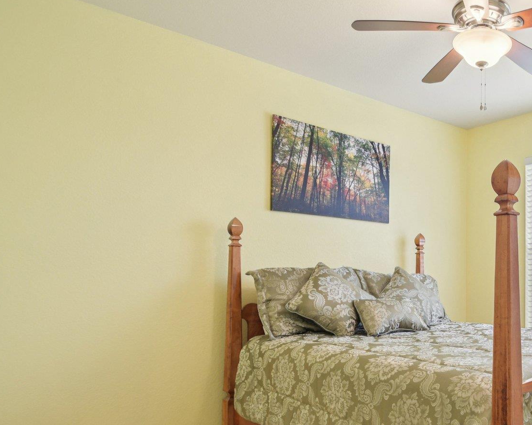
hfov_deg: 56.3
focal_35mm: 26
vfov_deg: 54.4
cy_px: 261
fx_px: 409
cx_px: 486
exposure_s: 1/13
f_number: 8
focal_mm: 10
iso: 400
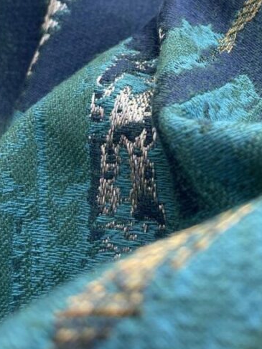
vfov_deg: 31.6
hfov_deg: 25.6
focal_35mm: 57
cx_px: 140
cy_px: 14
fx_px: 575
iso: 64
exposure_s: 1/120
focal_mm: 4.2
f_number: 1.6
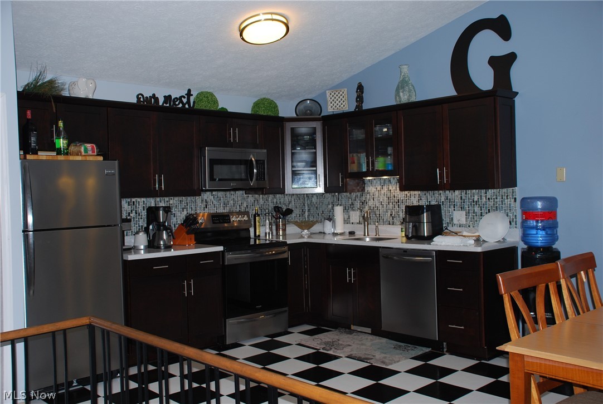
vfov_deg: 37.0
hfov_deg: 53.0
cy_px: 202
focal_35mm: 36
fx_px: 604
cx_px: 302
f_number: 4
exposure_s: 1/60
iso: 200
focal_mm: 24
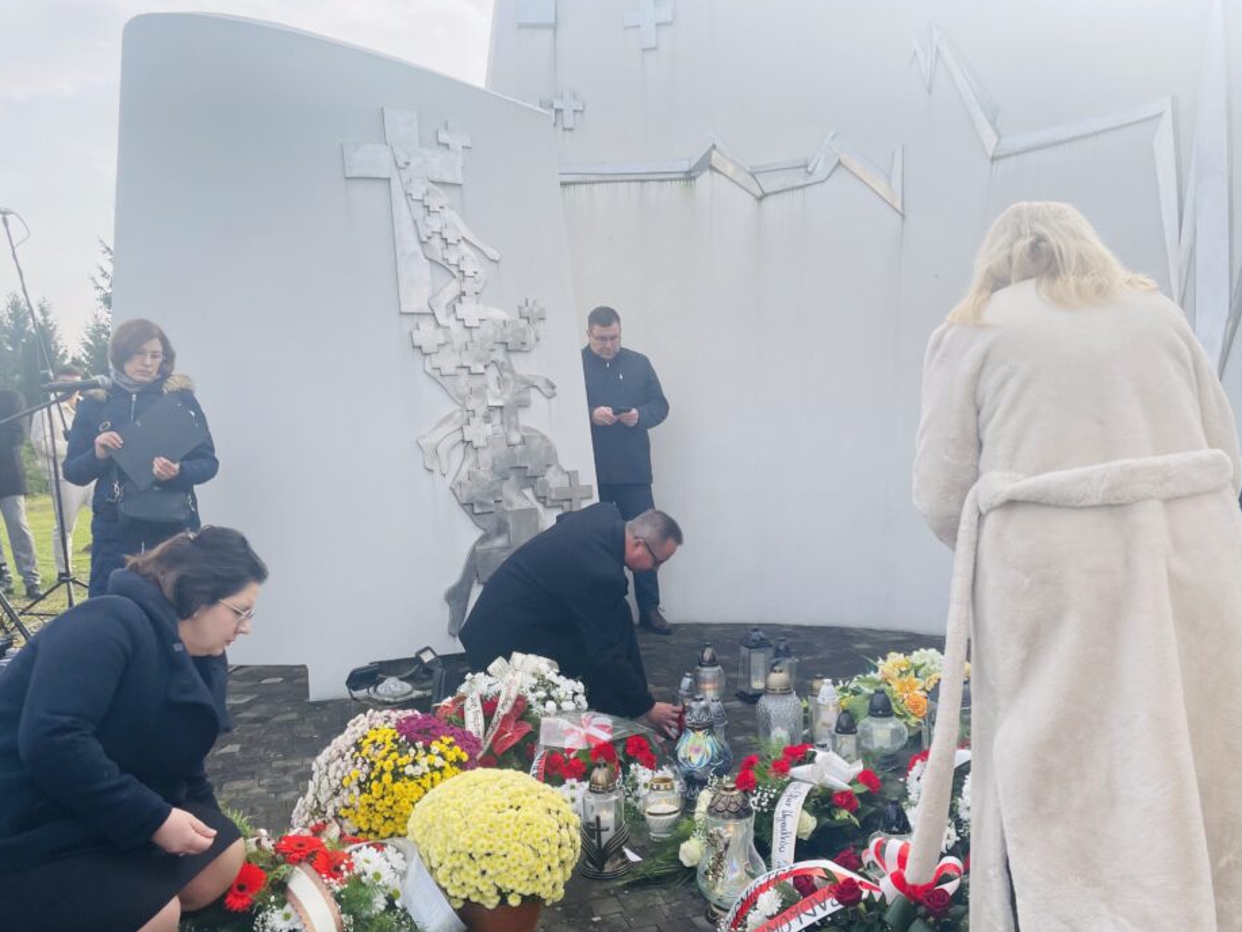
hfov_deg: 61.6
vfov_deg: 48.2
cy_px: 513
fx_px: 1041
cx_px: 645
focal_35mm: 29
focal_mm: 4.2
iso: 32
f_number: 1.6
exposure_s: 1/955
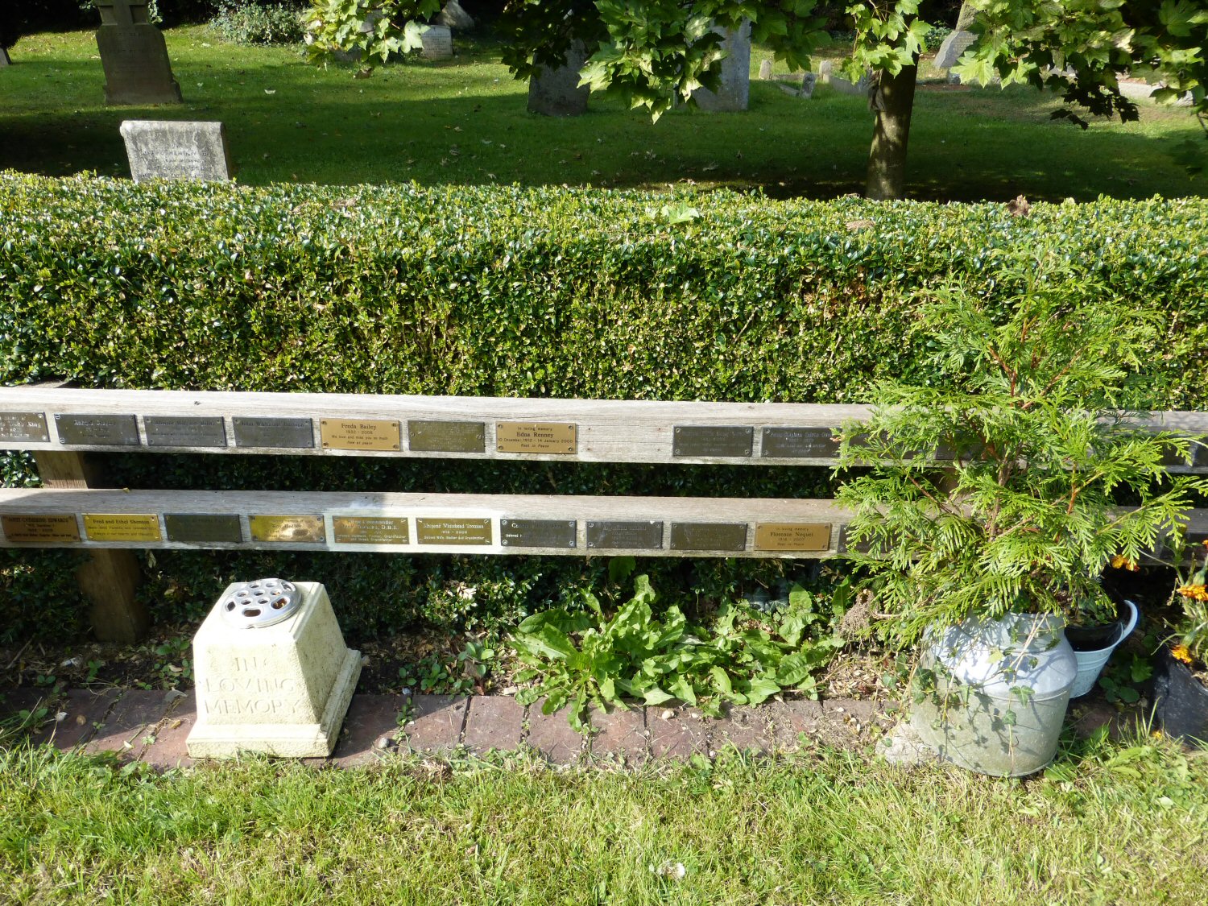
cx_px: 604
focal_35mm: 25
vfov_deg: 54.9
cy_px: 453
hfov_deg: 69.4
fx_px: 872
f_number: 4
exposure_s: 1/250
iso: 100
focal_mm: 4.3
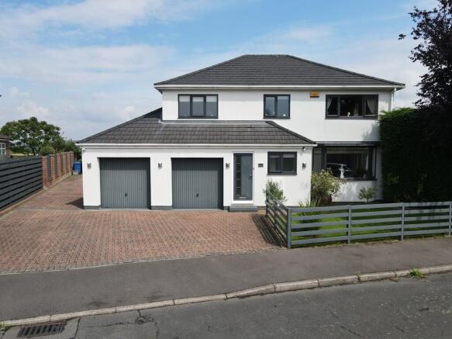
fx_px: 313
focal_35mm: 24
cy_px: 170
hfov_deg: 71.6
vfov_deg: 56.8
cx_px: 226
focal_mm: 4.5
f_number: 2.8
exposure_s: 1/640
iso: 100
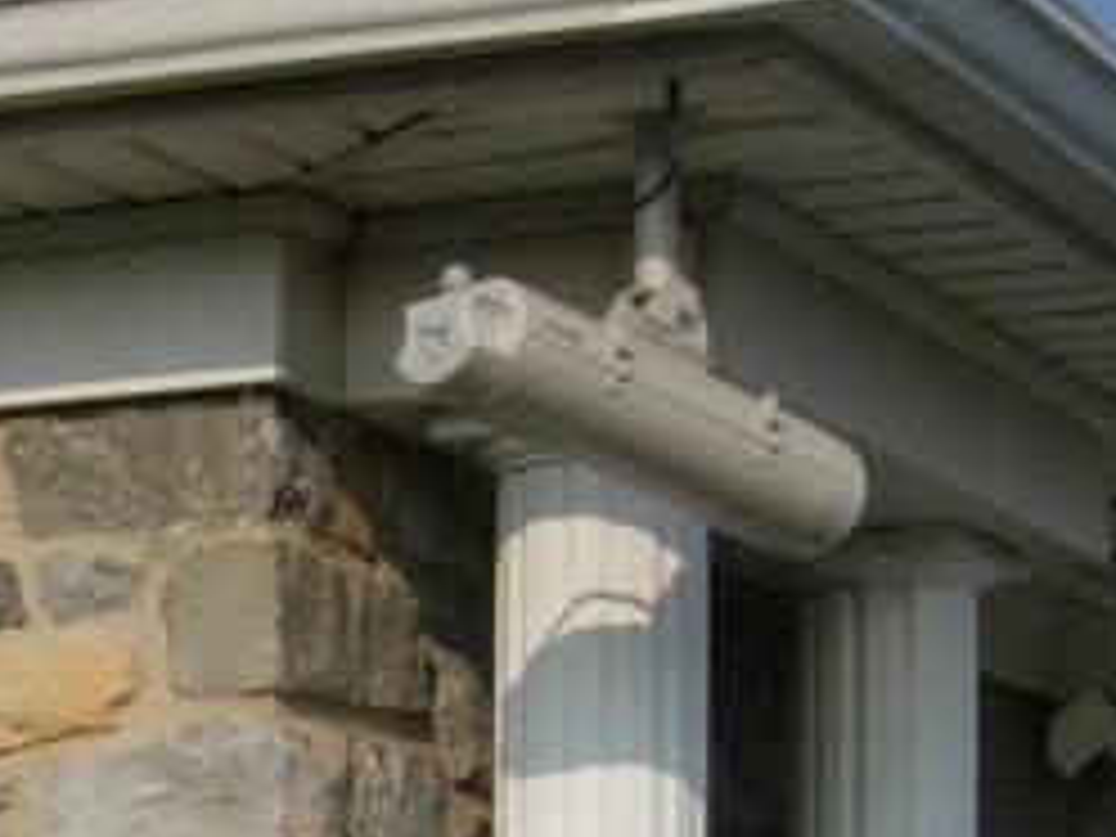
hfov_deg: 12.4
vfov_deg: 9.0
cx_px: -14
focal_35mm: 157
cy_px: 1498
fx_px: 5062
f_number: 4.8
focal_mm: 7.8
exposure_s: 1/939
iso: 64
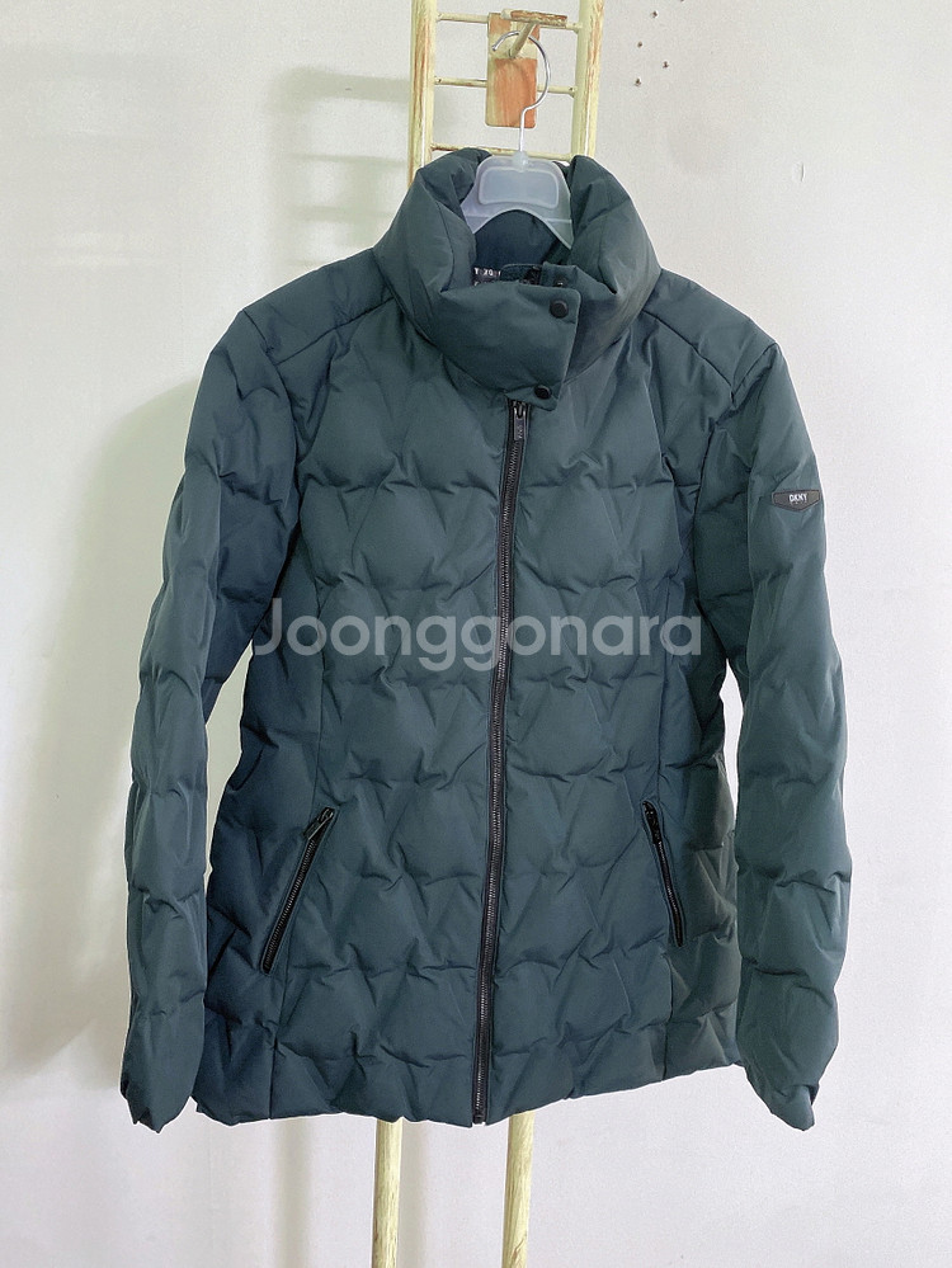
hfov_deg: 53.1
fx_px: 953
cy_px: 634
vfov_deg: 67.3
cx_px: 476
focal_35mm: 26
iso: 250
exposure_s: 1/60
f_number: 1.8
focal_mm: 4.25
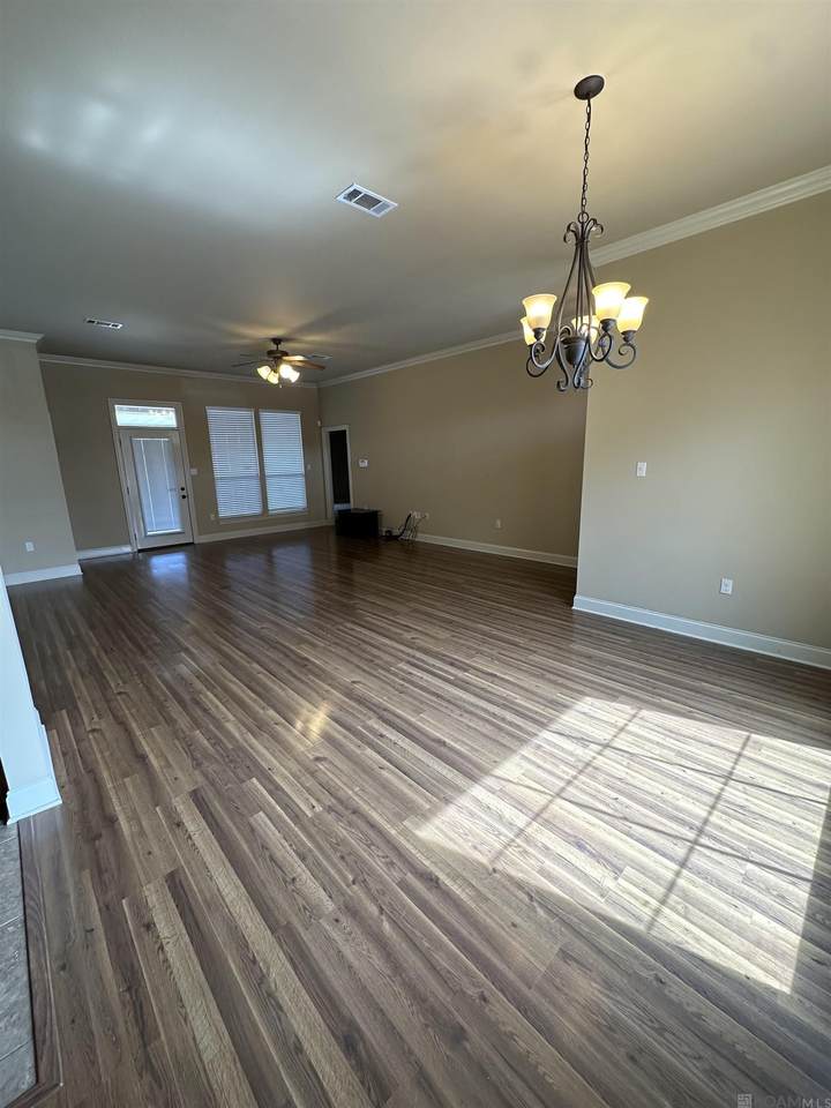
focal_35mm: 14
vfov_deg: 102.1
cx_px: 416
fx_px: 448
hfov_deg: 85.7
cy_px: 554
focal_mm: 2.22
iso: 160
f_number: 2.2
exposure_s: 1/120
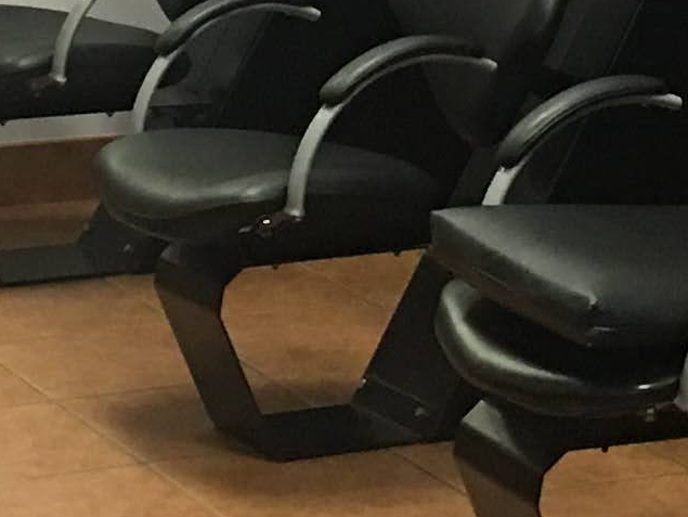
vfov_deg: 7.8
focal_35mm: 184
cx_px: 429
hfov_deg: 10.7
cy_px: -464
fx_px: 3659
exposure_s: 1/15
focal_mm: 4.15
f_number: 2.2
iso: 64
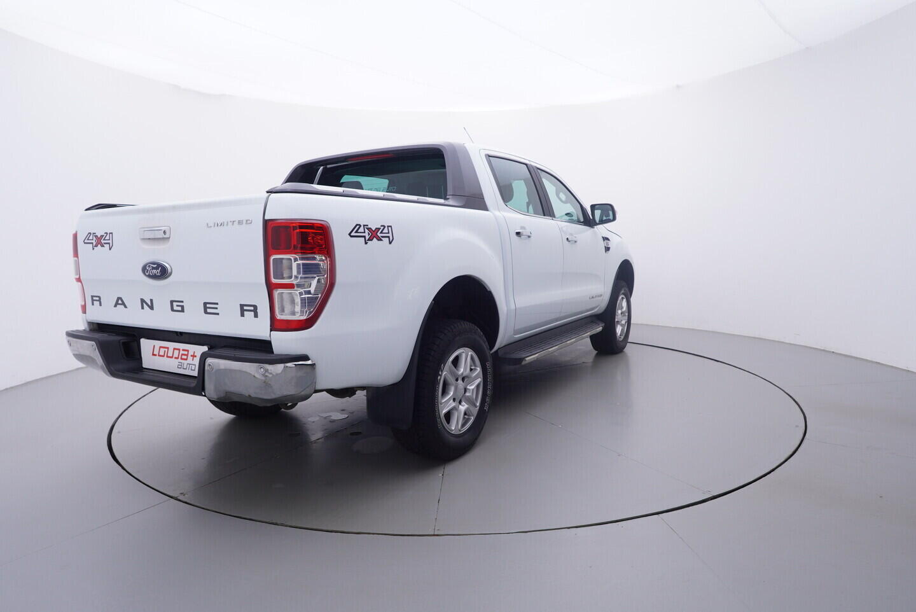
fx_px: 573
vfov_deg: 56.2
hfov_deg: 77.3
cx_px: 458
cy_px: 306
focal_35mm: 22
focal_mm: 15
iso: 200
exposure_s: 1/80
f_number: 5
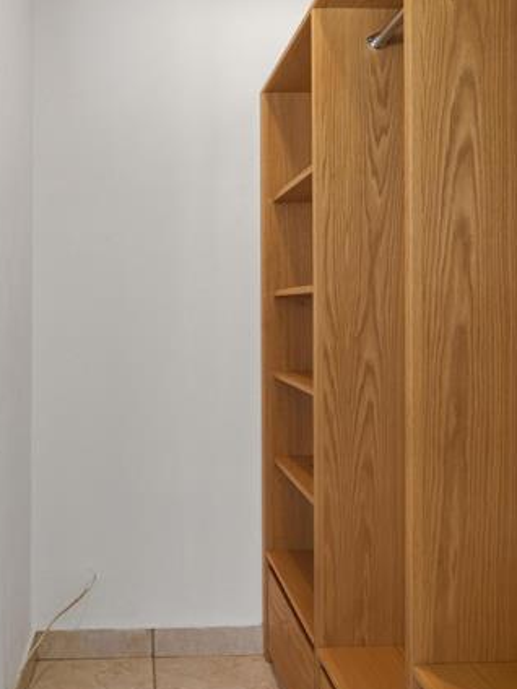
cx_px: 158
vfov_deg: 61.6
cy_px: 314
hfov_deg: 47.2
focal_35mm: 29
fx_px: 577
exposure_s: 1/6
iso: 200
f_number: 9
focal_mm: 16
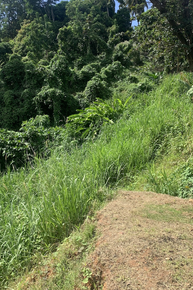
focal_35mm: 37
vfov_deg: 51.5
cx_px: 105
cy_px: 114
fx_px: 298
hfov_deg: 35.9
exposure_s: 1/945
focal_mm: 4.25
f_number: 1.8
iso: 25
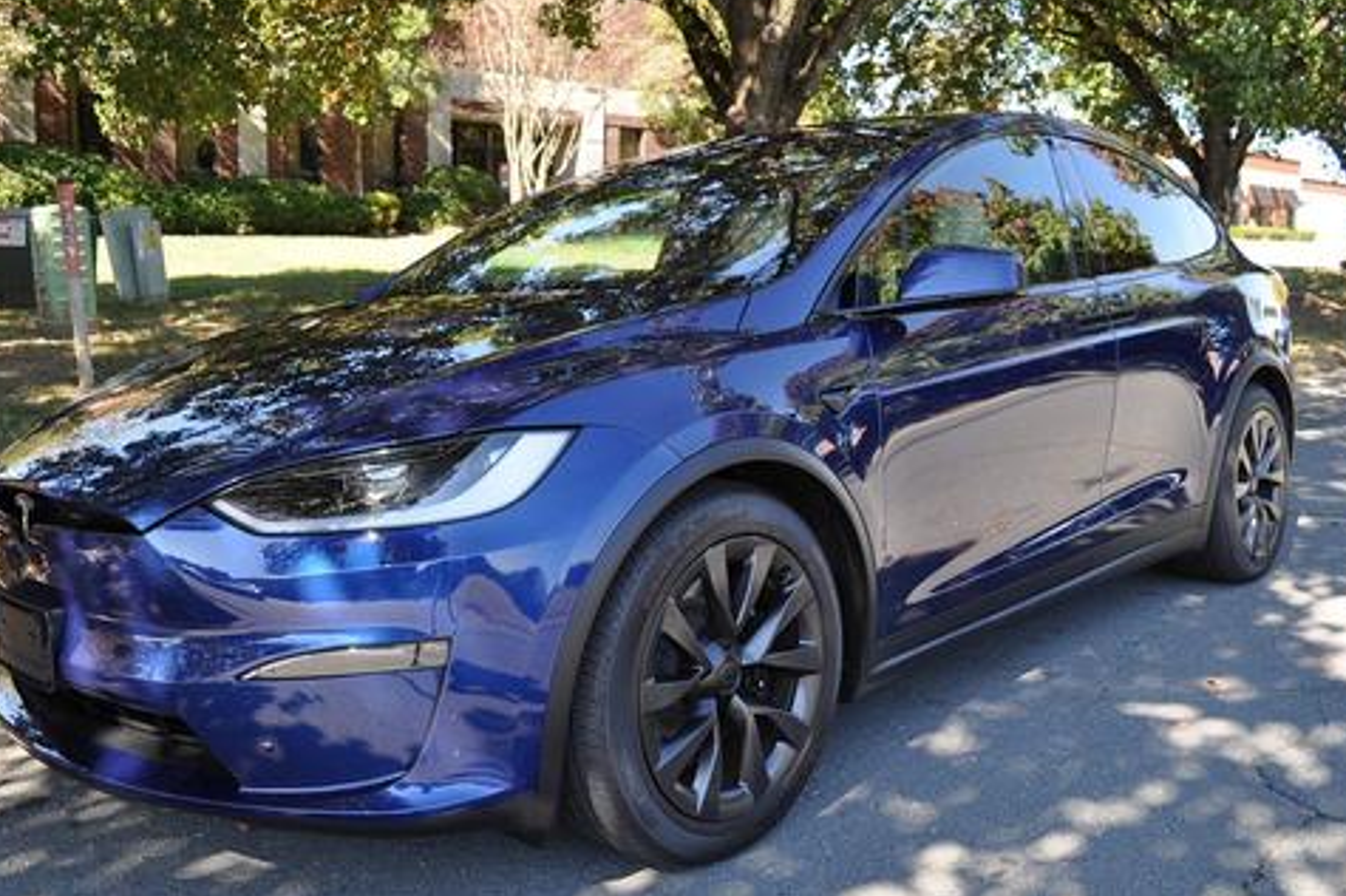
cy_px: 430
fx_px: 1308
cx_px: 652
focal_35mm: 35
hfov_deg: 54.5
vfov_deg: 37.8
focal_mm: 22
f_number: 5.6
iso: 200
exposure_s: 1/125
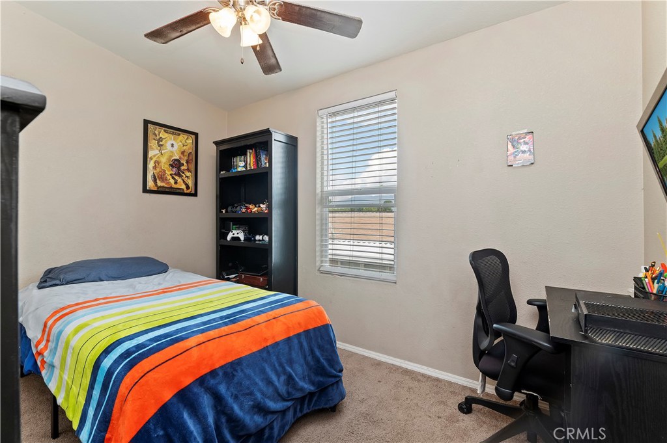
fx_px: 259
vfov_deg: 81.1
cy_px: 222
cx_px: 334
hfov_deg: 104.3
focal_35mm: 14
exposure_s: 1/20
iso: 500
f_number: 10
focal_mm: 14
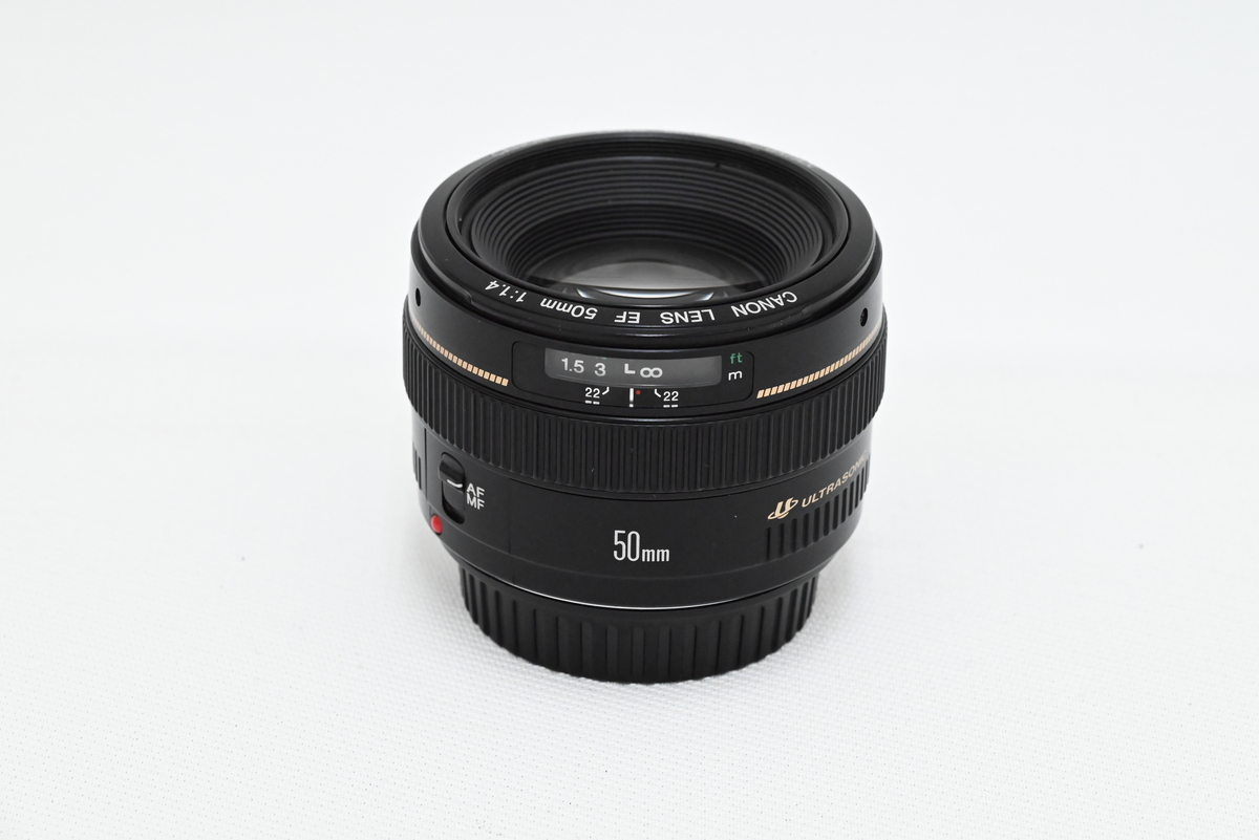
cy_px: 420
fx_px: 4198
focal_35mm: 120
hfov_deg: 17.1
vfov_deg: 11.4
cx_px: 630
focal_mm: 120
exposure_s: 1/125
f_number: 14
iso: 10000
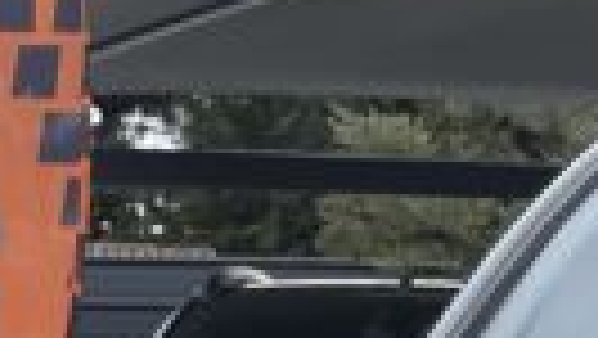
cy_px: 1289
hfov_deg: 11.3
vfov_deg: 6.1
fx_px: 2697
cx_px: 1259
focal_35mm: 170
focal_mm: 4.2
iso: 32
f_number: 1.6
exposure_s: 1/1304
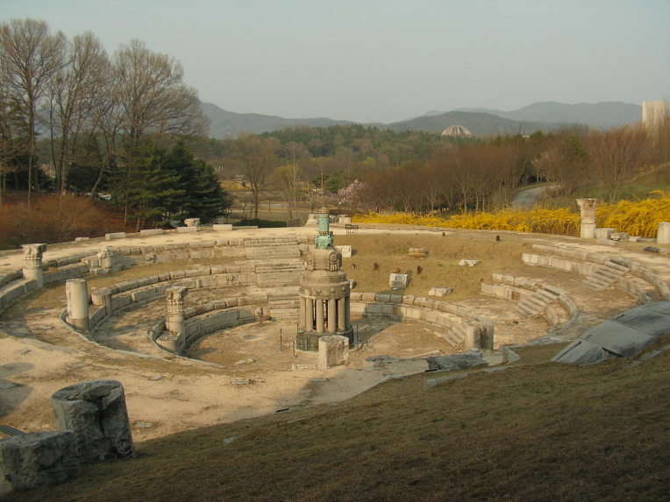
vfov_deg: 39.7
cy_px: 251
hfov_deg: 51.4
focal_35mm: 36
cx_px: 335
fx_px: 697
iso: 50
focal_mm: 6
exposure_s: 1/400
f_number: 3.2
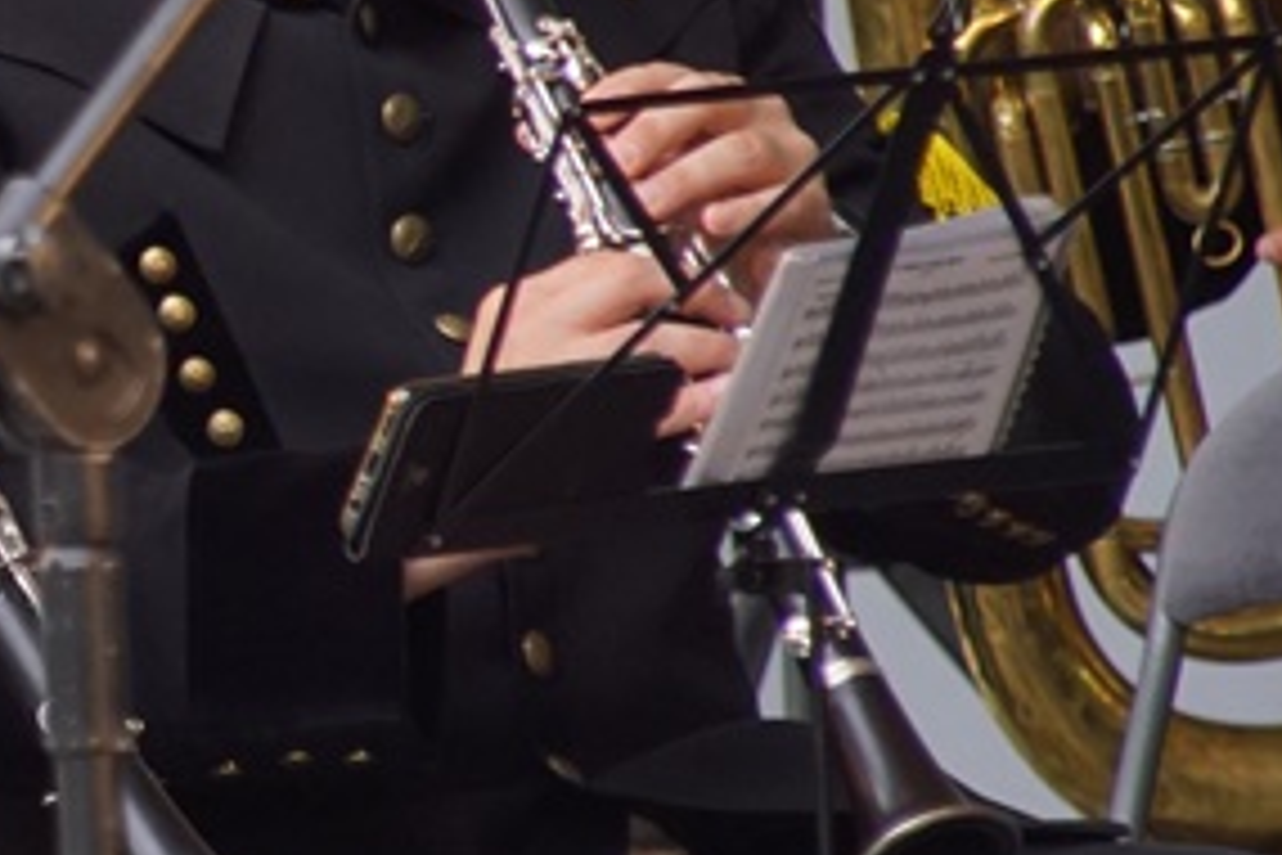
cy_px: 256
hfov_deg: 2.8
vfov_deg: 1.9
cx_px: -699
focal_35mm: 736
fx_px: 26208
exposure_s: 1/250
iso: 800
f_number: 5.6
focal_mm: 140
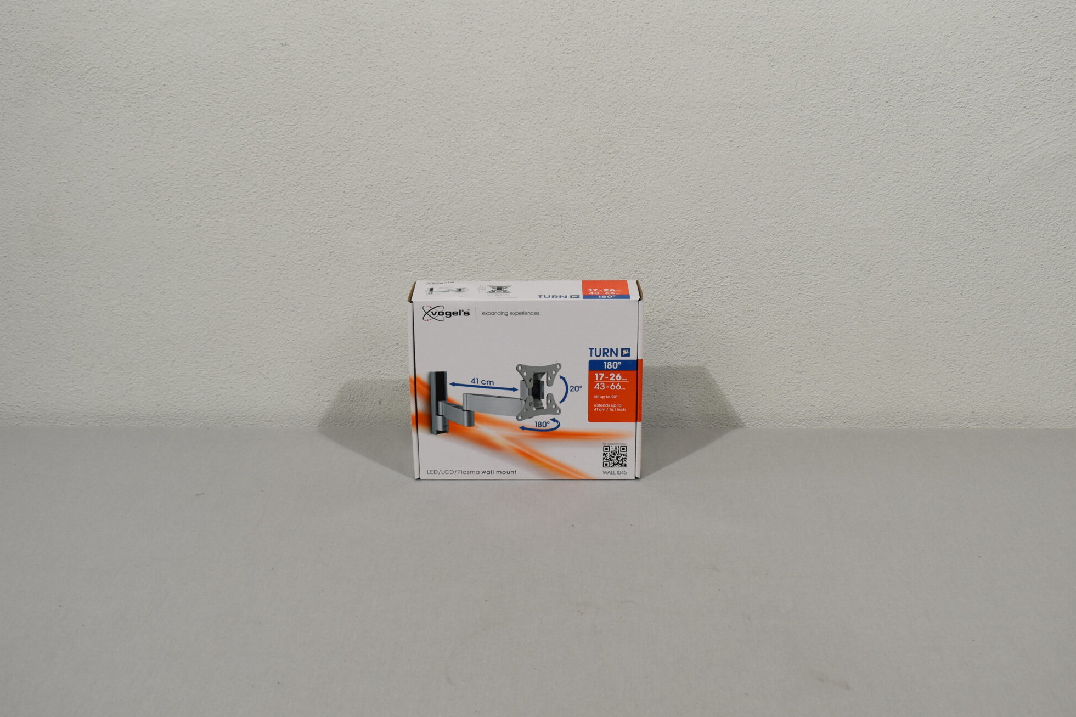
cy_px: 347
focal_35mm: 47
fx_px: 1405
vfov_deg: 28.6
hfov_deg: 41.9
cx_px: 546
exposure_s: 1/125
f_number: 5.6
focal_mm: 24
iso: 320
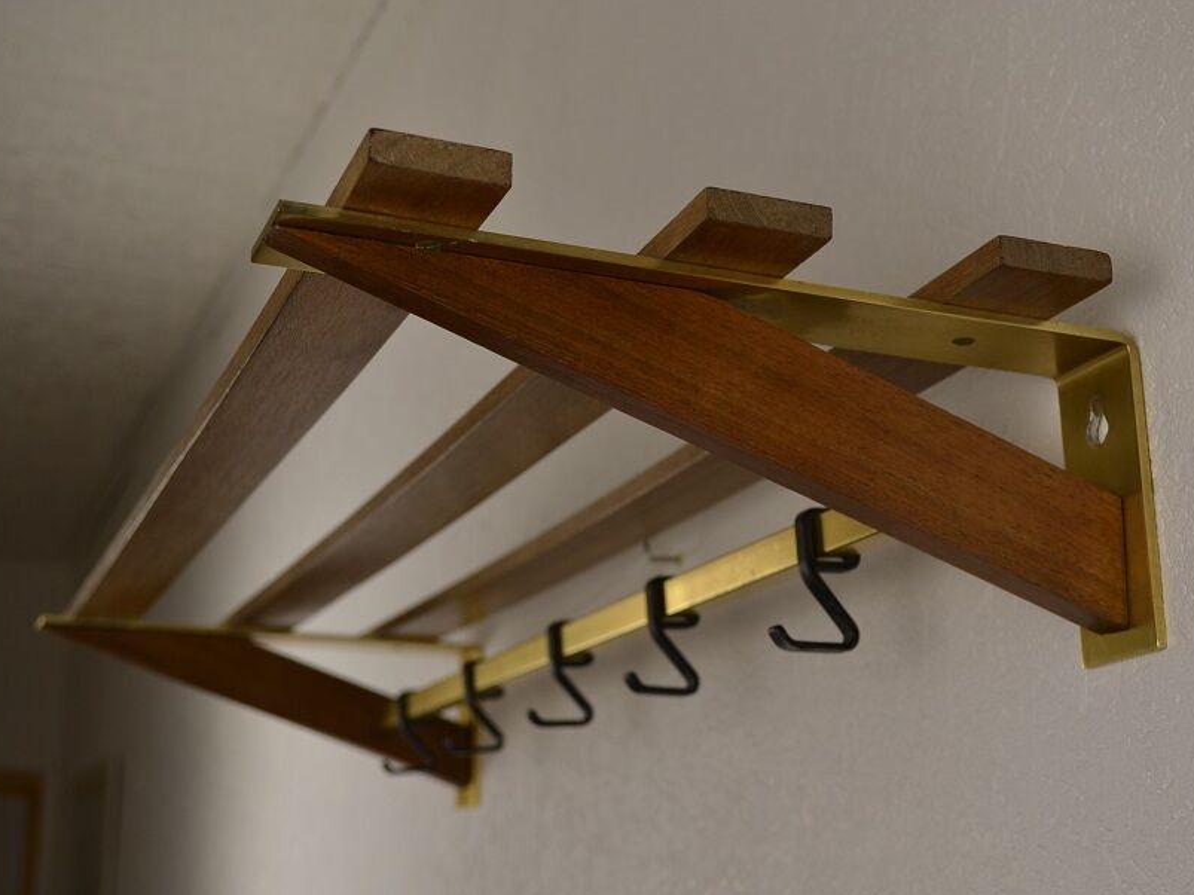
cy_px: 454
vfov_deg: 27.5
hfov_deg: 36.2
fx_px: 1828
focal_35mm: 53
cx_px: 641
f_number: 5.6
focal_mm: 32
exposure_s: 1/125
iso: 220
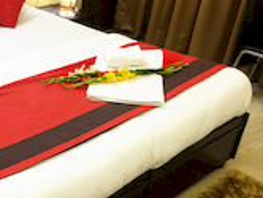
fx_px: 464
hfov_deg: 30.2
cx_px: 25
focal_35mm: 61
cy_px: 127
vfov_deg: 24.0
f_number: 2.2
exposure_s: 1/33
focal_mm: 4.15
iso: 100
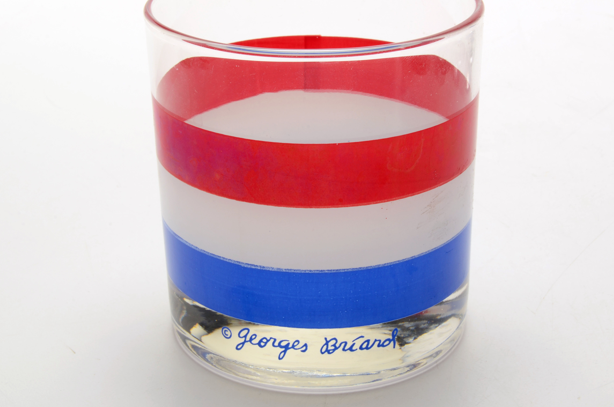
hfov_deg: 23.4
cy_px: 179
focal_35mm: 87
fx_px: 1481
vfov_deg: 15.6
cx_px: 318
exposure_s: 1/160
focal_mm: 50
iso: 100
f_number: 25
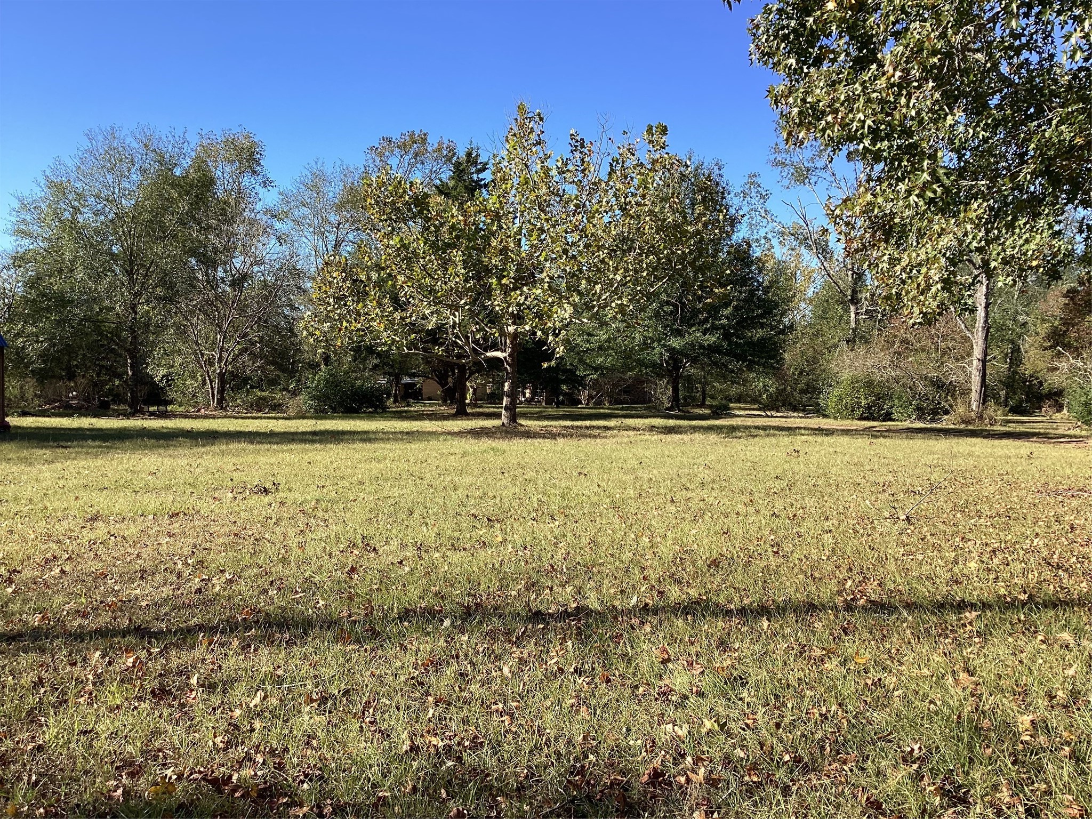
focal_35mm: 31
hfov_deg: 58.4
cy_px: 410
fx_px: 978
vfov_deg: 45.4
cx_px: 546
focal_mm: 3.3
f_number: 2.4
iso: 25
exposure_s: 1/652
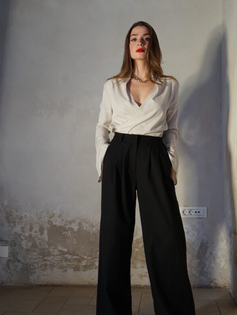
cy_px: 165
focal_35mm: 45
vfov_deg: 42.1
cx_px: 119
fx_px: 411
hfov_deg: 32.2
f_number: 4.5
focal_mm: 41
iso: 1000
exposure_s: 1/160
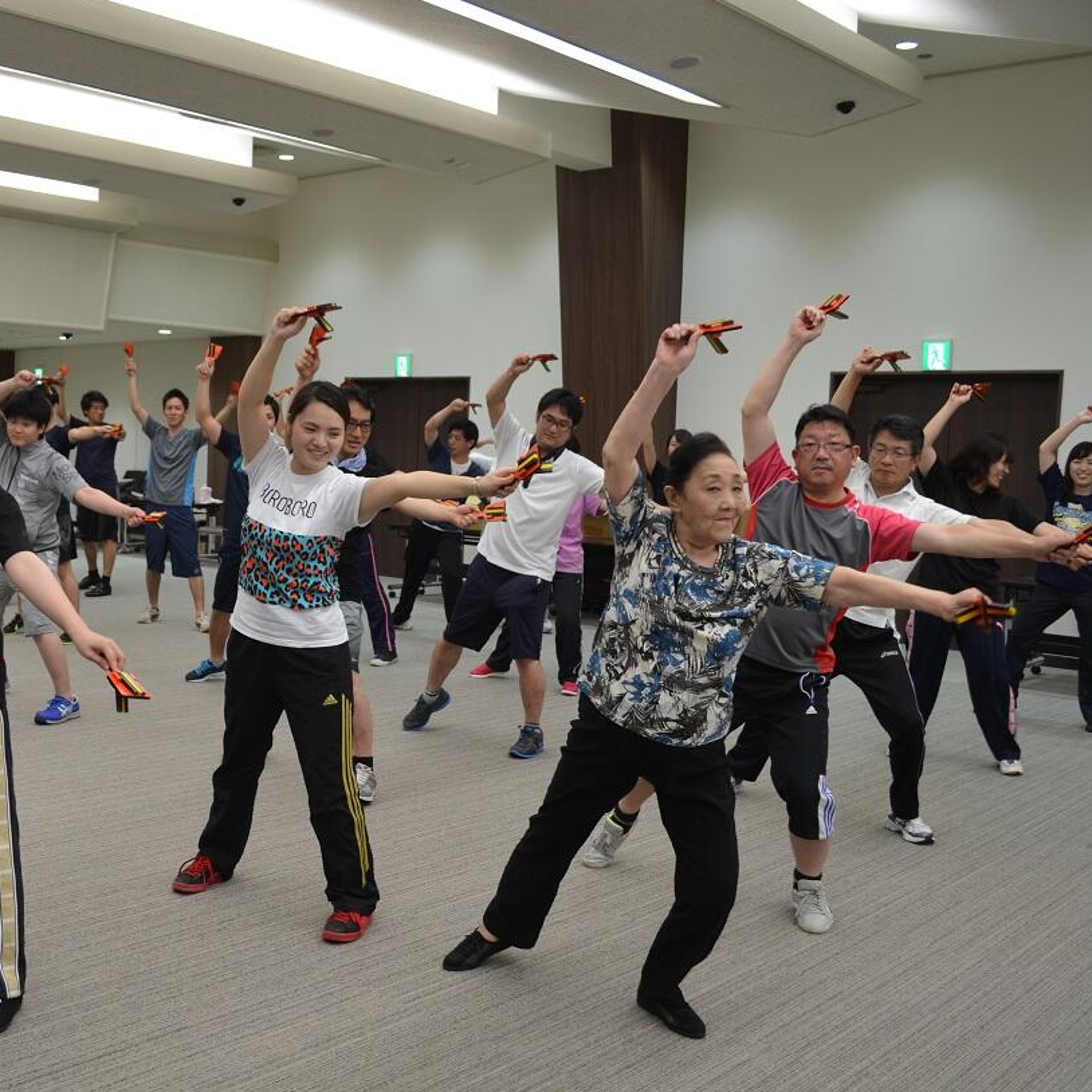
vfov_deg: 46.0
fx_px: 1285
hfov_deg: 45.3
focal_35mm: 36
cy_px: 549
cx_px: 360
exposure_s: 1/60
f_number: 4
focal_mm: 18
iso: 400
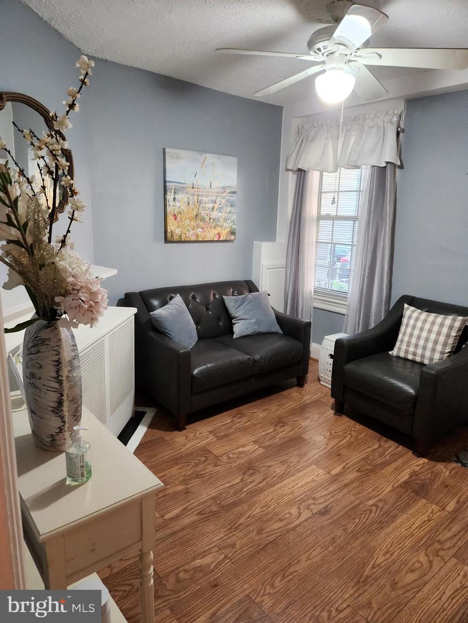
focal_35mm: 23
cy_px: 312
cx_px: 234
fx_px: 415
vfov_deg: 73.9
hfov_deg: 58.9
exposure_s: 1/120
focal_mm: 5.4
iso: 1000
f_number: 1.8
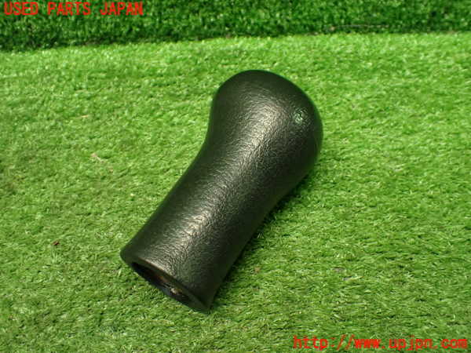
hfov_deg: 56.8
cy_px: 176
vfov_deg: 44.2
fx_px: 435
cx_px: 236
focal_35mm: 32
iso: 800
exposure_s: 1/80
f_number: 2.4
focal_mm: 5.79
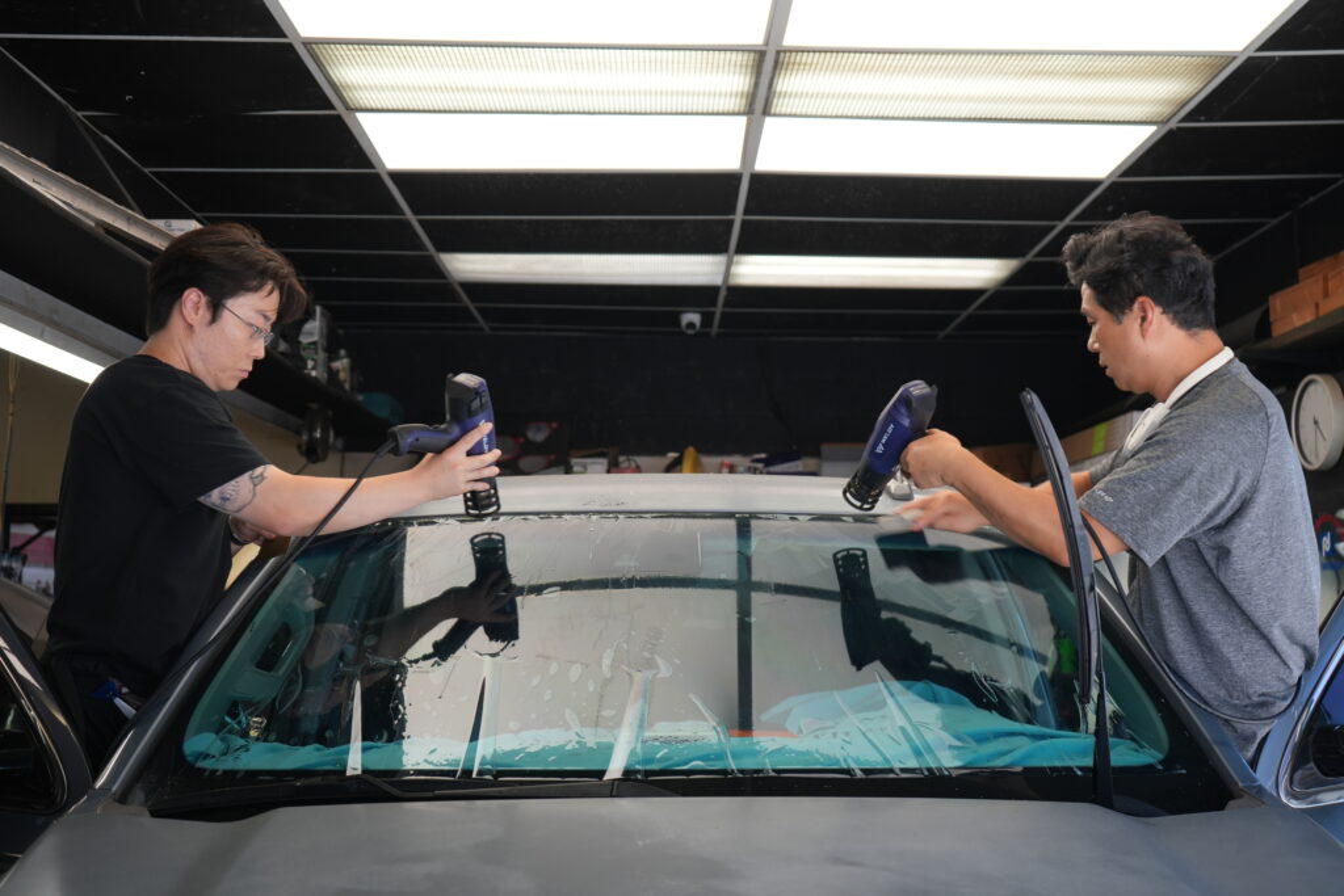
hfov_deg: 48.5
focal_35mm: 40
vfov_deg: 33.4
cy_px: 448
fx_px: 1493
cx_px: 672
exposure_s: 1/40
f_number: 4
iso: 250
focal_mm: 40
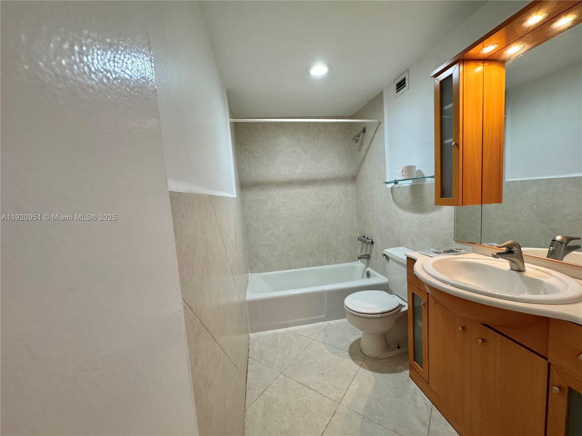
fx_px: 235
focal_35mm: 14
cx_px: 291
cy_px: 218
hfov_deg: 102.1
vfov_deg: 85.7
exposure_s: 1/120
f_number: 2.2
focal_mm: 2.22
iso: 250
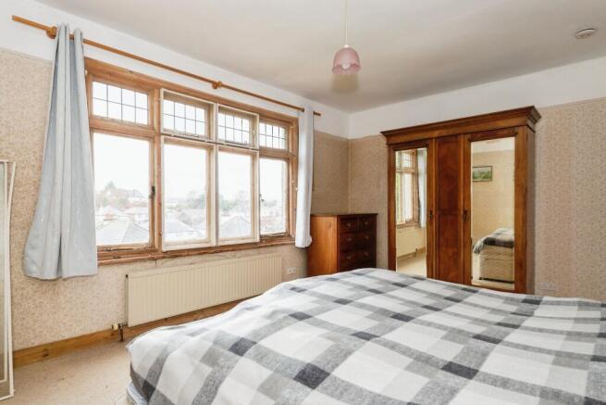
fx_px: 337
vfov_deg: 62.0
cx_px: 303
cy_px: 202
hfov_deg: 84.0
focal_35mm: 20
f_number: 11
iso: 200
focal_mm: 20
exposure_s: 1/4
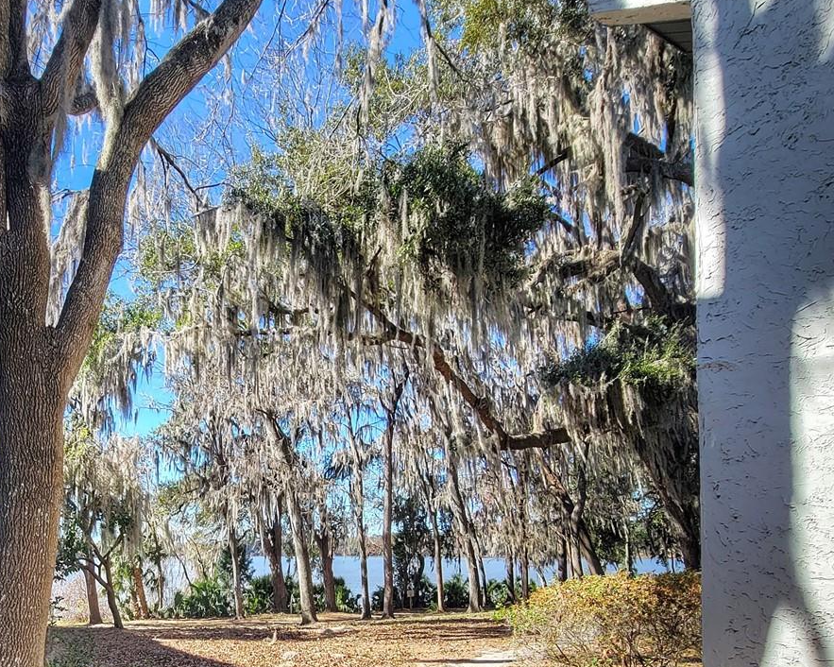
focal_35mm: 23
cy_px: 545
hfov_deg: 68.8
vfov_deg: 56.0
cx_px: 230
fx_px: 568
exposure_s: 1/661
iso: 50
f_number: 2.2
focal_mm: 2.2
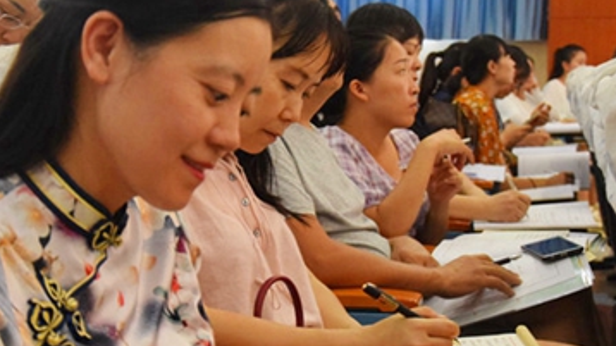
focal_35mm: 73
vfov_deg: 16.4
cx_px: 275
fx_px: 1192
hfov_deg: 29.0
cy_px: 251
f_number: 4
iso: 3200
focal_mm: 26
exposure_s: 1/100
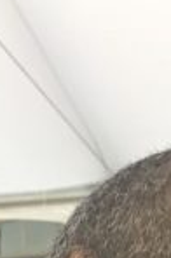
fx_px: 1446
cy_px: 781
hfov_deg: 6.7
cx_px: -51
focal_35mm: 202
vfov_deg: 8.5
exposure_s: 1/120
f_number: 1.8
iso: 32
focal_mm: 3.99
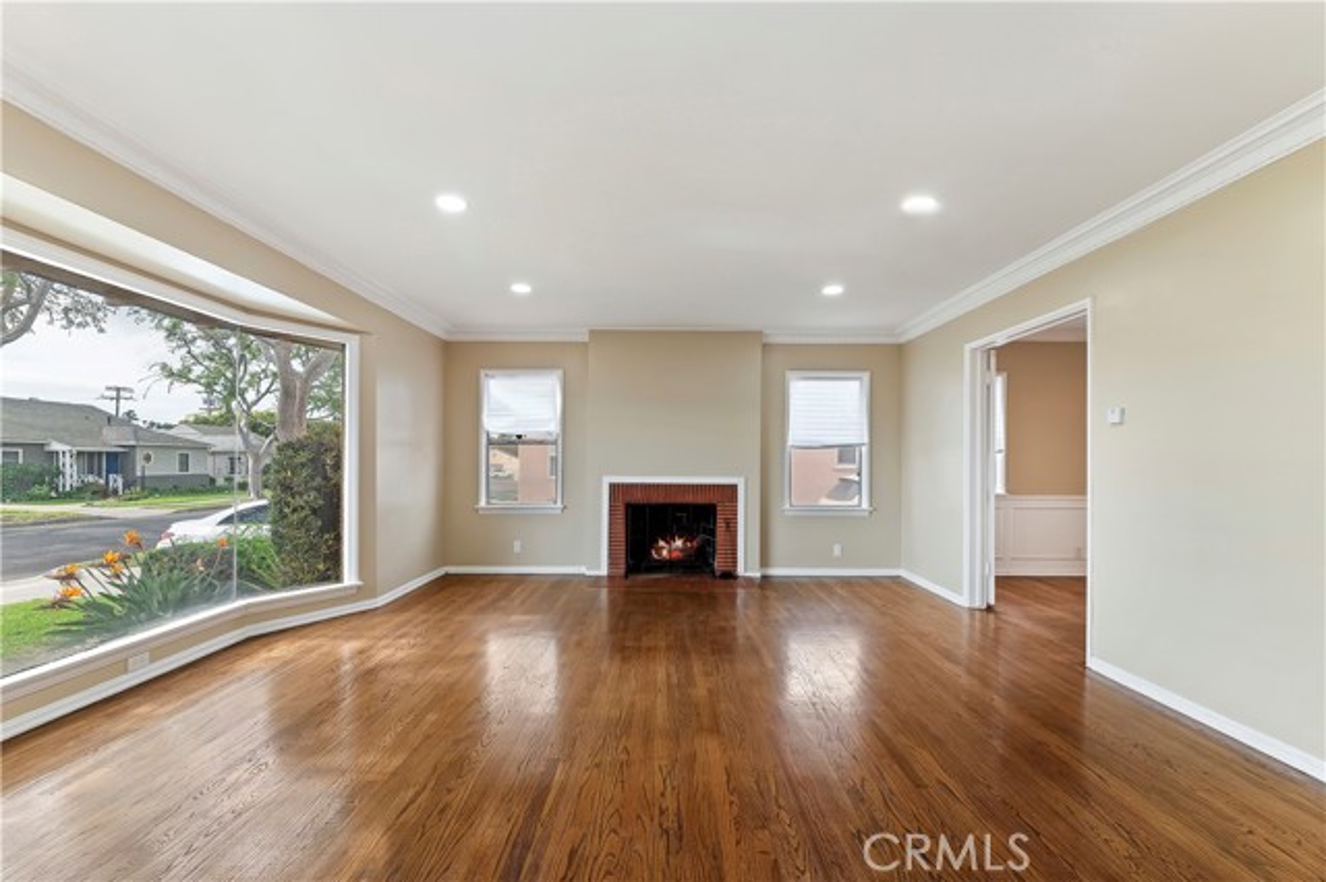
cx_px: 663
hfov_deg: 104.3
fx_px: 515
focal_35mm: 14
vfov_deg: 81.1
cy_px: 441
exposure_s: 1/13
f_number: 10
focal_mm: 14
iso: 500
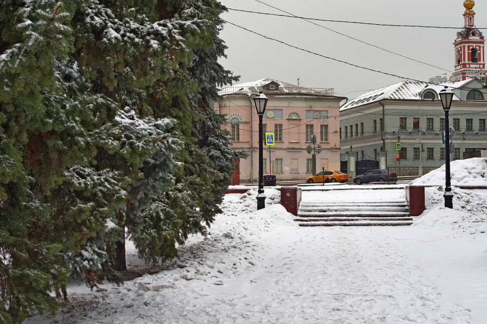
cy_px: 189
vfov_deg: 20.9
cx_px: 265
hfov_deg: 30.9
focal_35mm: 65
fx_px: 879
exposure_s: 1/60
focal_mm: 50
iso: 400
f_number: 11
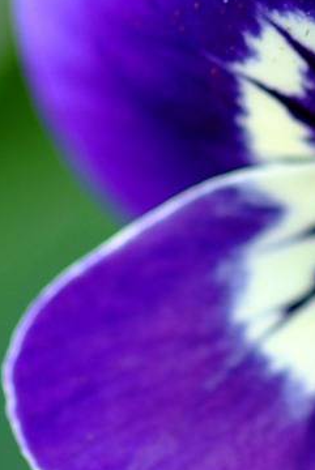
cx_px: 402
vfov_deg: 4.6
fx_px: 5876
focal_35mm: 449
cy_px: 140
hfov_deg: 3.1
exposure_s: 1/30
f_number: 4.2
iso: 100
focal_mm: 105
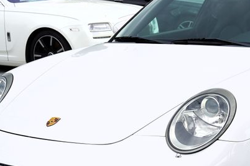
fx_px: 583
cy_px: 110
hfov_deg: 24.1
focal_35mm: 84
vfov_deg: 16.2
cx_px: 168
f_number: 8
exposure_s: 1/125
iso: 100
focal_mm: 33
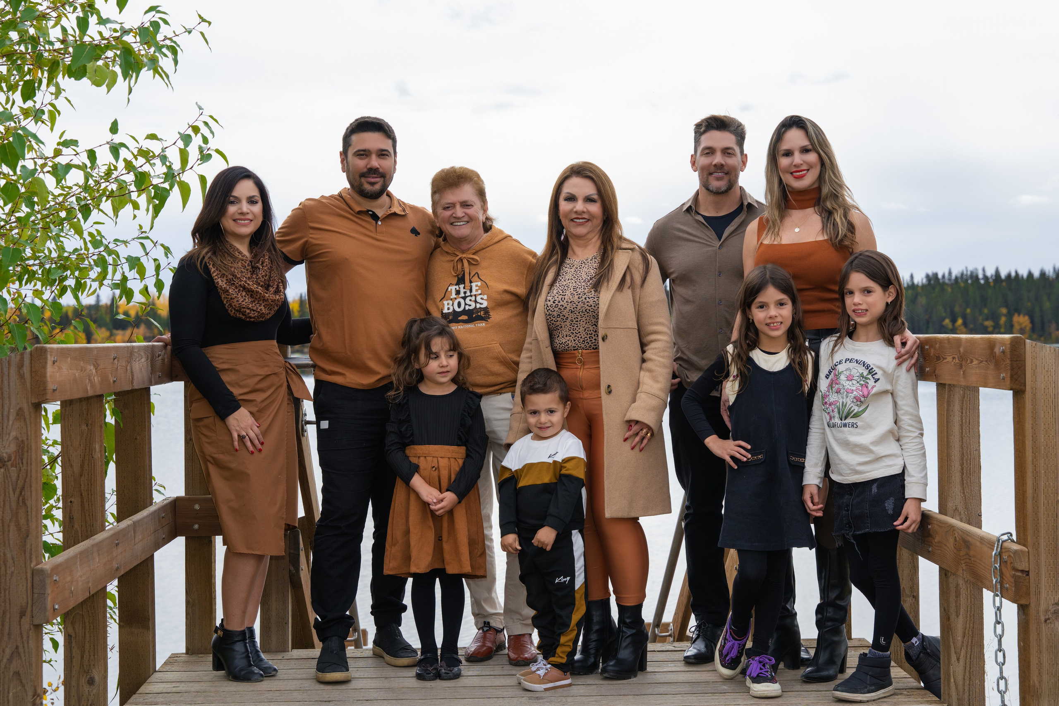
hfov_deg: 42.0
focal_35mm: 47
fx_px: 1380
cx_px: 530
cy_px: 353
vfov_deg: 28.7
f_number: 4.5
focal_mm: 46.9
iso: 320
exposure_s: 1/1000
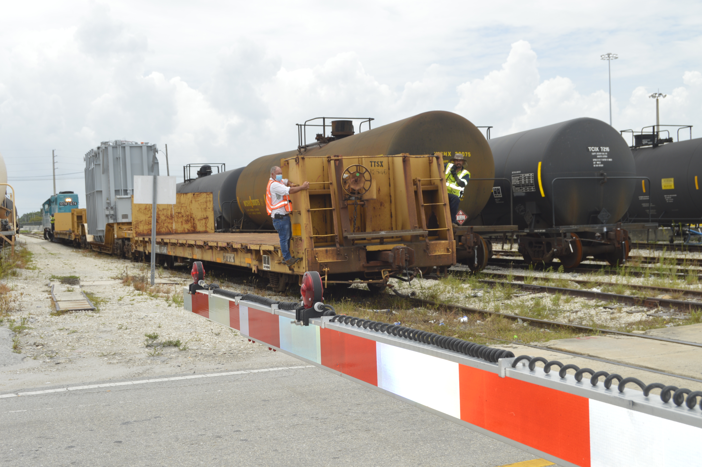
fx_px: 906
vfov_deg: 28.9
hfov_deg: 42.4
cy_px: 234
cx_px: 351
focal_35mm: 46
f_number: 10
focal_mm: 31
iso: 100
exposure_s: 1/200
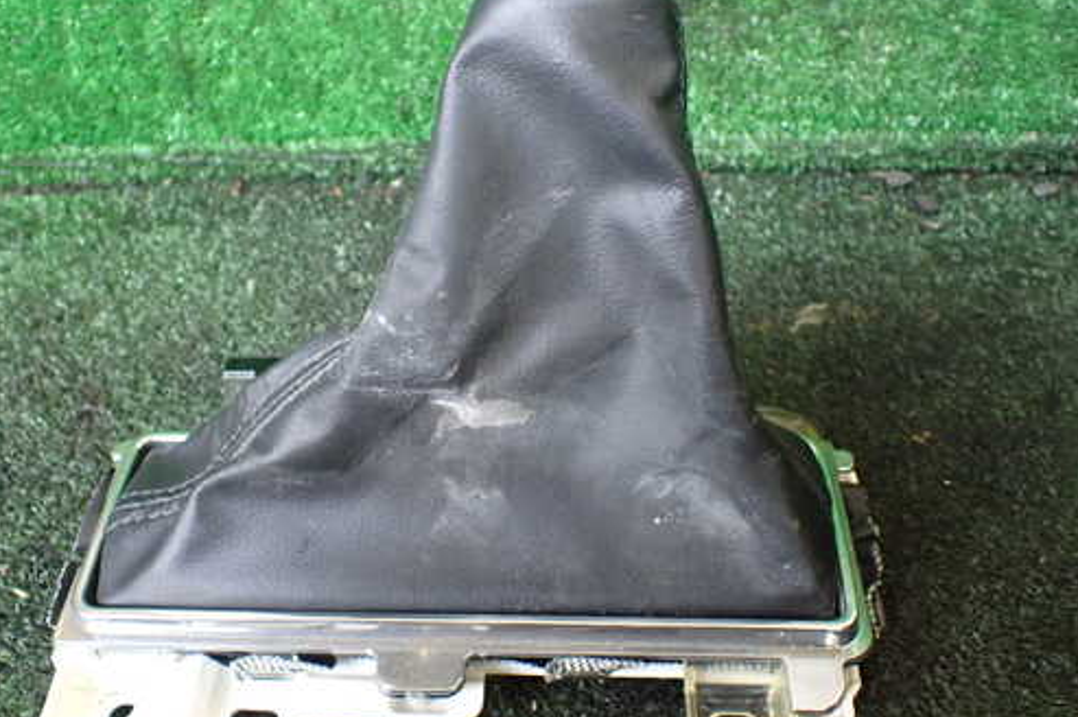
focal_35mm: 38
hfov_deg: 50.7
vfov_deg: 35.0
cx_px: 492
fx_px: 1137
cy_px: 361
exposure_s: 1/100
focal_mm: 5.4
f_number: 2.3
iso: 800
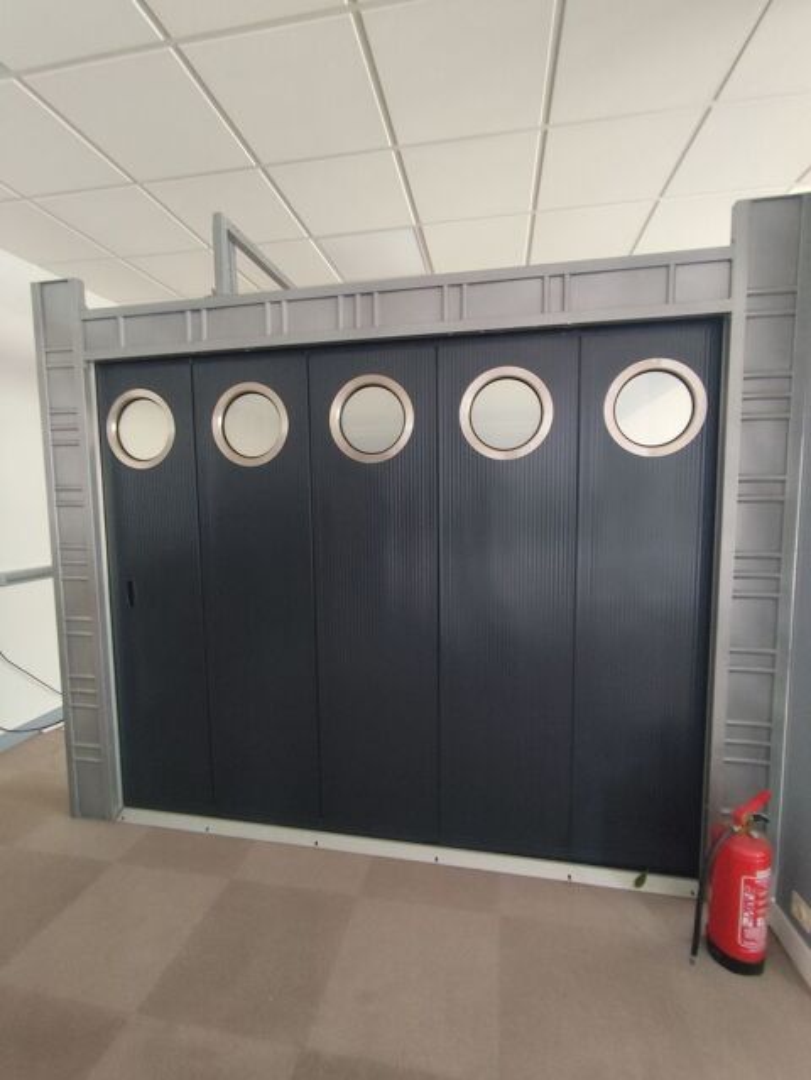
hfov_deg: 78.2
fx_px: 499
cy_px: 540
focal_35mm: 16
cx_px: 406
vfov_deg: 94.5
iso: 640
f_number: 2.2
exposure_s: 1/33.3
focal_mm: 1.65
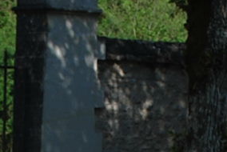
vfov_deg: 4.0
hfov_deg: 6.3
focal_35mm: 327
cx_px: -58
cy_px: 492
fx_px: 2064
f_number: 8
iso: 100
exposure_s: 1/250
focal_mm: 32
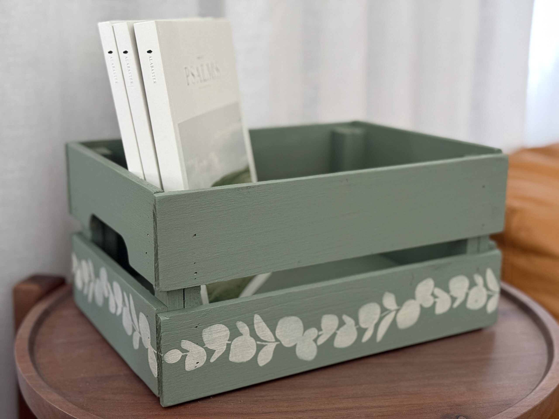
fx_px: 775
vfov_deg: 30.3
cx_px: 280
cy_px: 210
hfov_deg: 39.7
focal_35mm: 48
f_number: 1.78
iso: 500
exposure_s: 1/40
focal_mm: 6.76
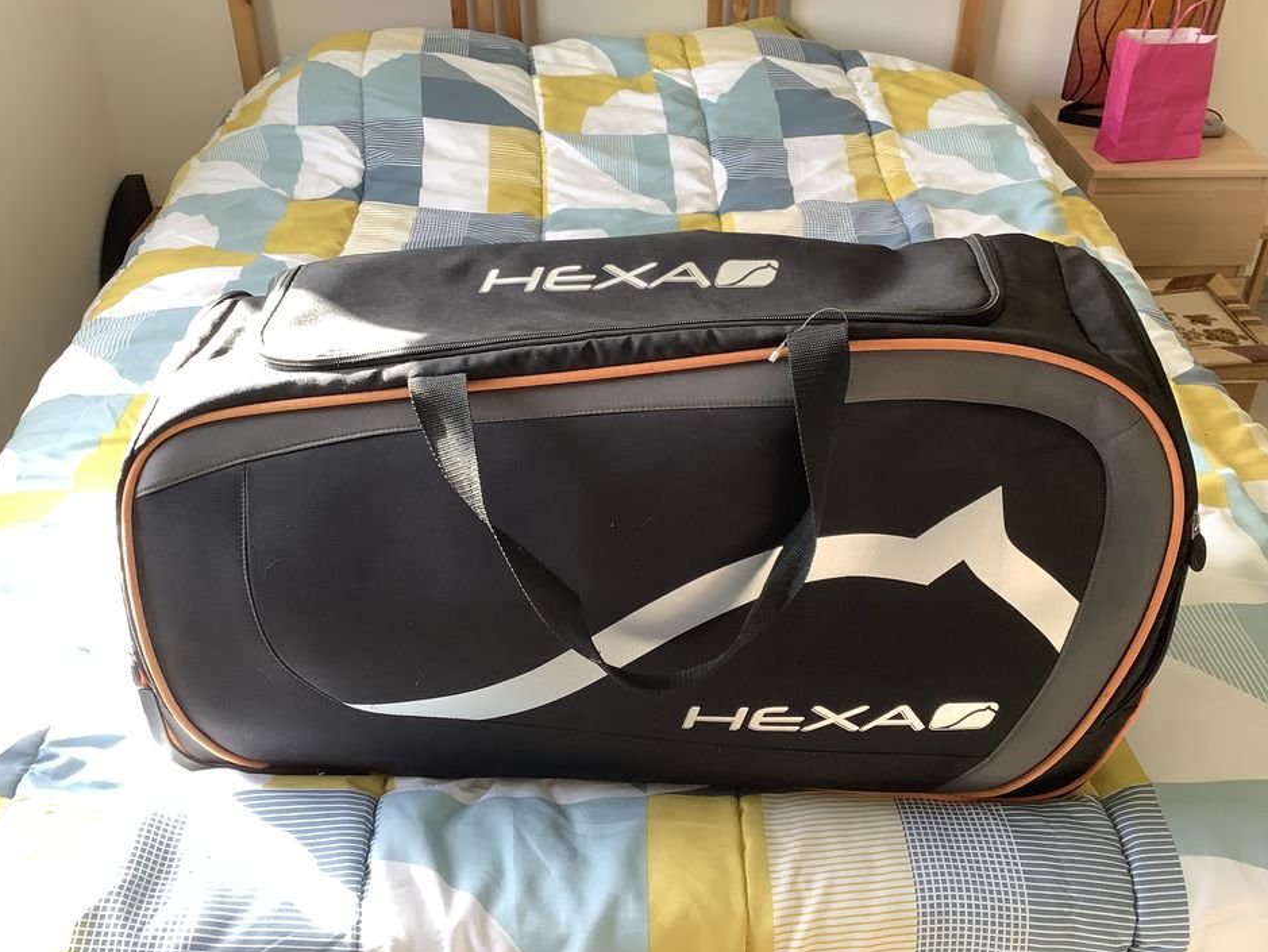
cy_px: 459
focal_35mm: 33
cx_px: 670
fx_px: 1209
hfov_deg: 55.3
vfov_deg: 43.0
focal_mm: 3.3
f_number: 2.4
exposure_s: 1/60
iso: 64
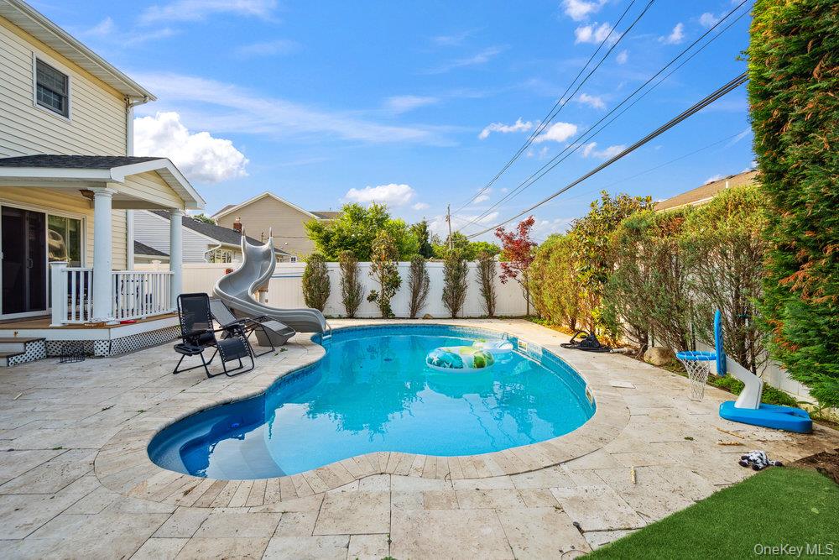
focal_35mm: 16
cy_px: 280
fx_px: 373
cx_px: 420
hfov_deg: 96.7
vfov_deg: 73.8
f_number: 5
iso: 160
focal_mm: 16
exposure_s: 1/250
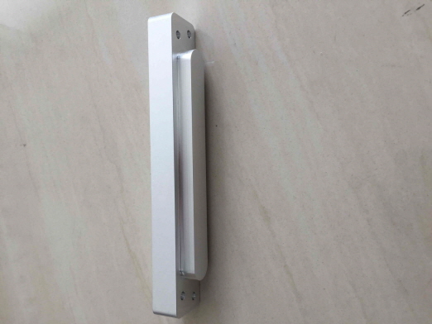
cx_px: 216
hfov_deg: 61.6
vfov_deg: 48.3
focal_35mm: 29
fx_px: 362
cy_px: 162
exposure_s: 1/60
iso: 32
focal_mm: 4.15
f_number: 2.2
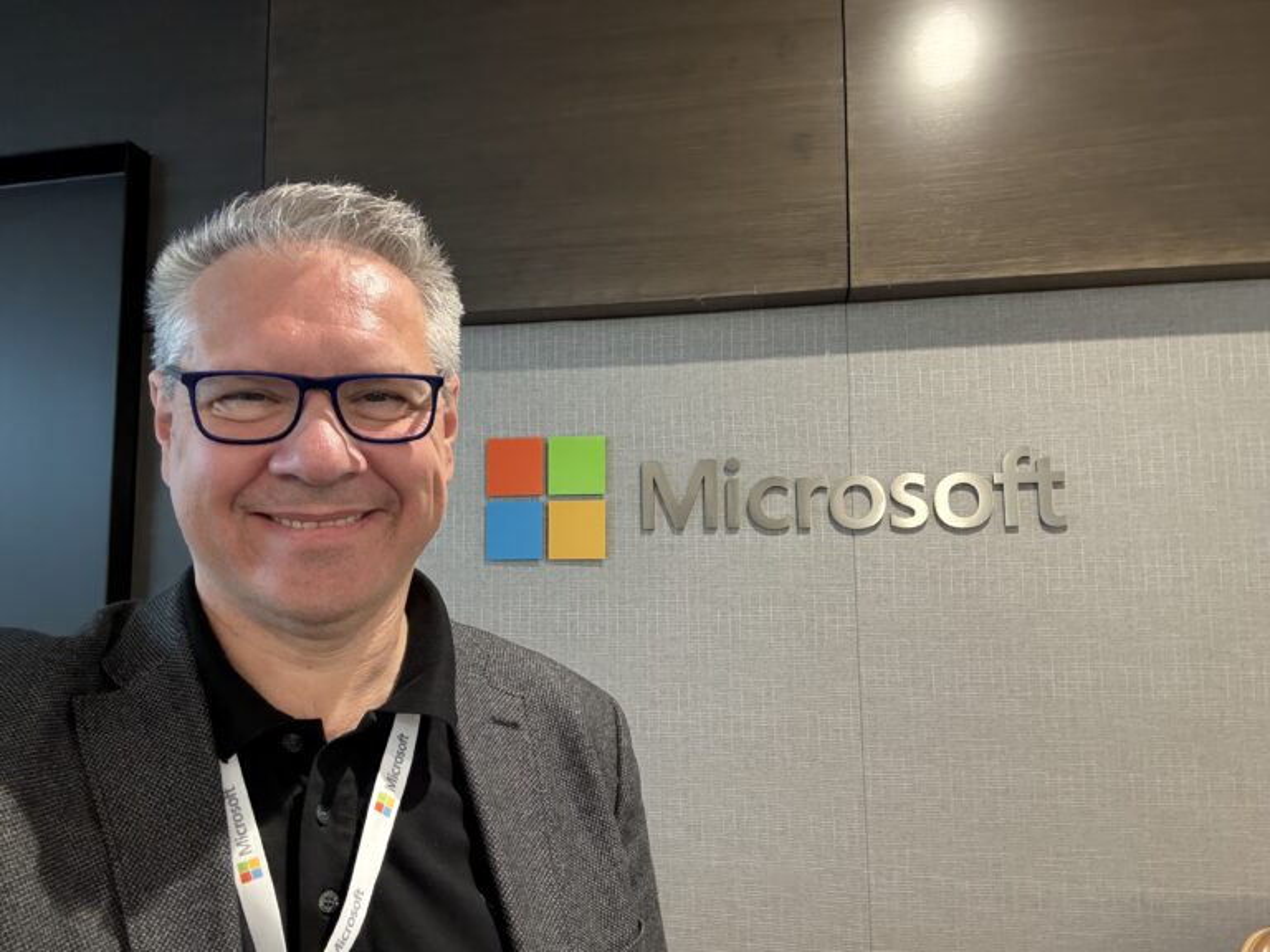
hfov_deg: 73.9
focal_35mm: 23
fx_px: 844
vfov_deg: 58.9
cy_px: 476
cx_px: 635
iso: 320
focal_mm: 2.69
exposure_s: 1/36
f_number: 1.9
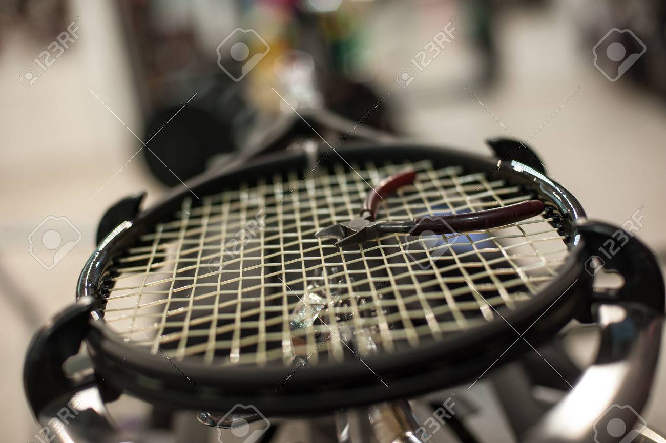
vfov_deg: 27.0
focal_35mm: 50
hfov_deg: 39.6
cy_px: 222
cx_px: 333
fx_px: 924
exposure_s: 1/200
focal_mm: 50
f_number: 2.2
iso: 640
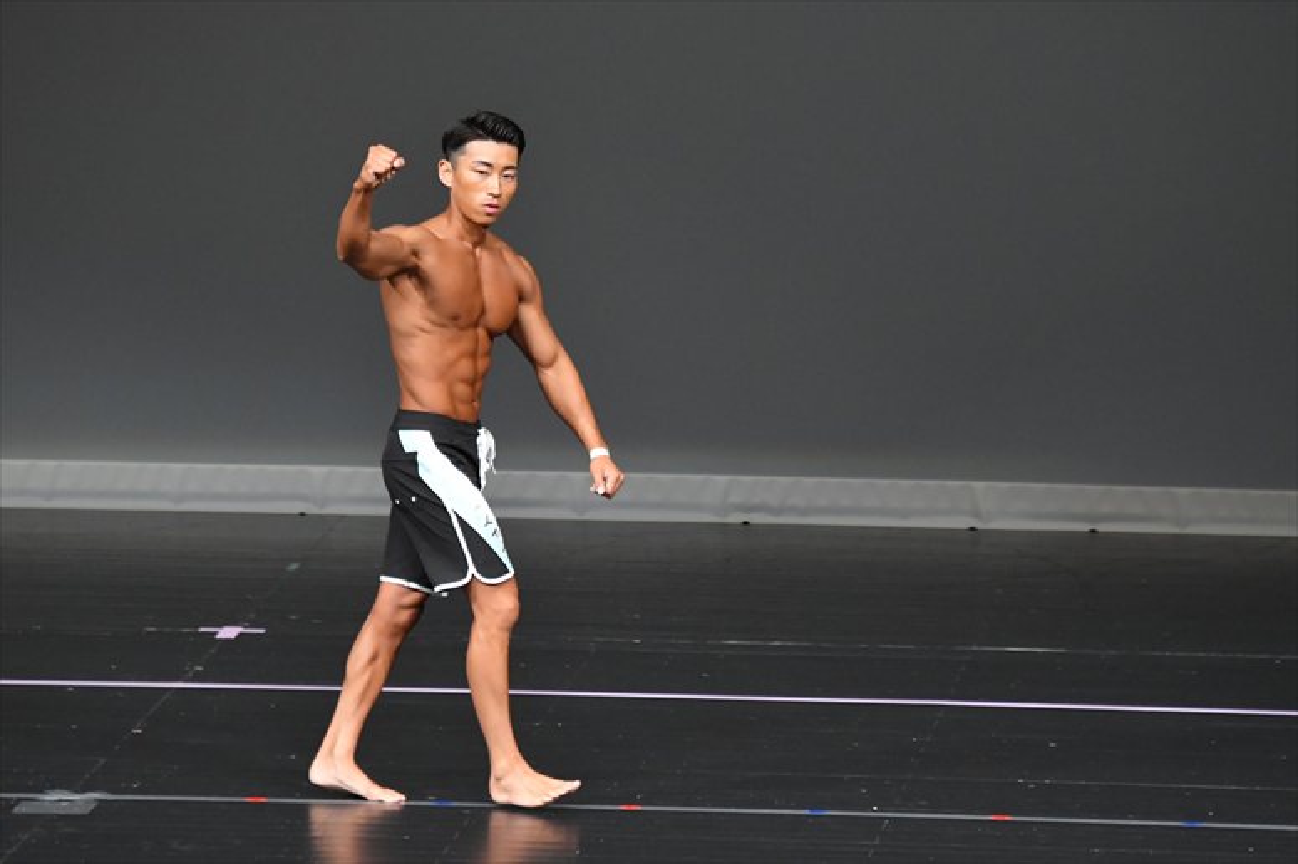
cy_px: 432
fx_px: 12433
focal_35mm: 345
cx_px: 649
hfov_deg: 6.0
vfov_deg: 4.0
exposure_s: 1/400
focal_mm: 230
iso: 4000
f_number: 5.6
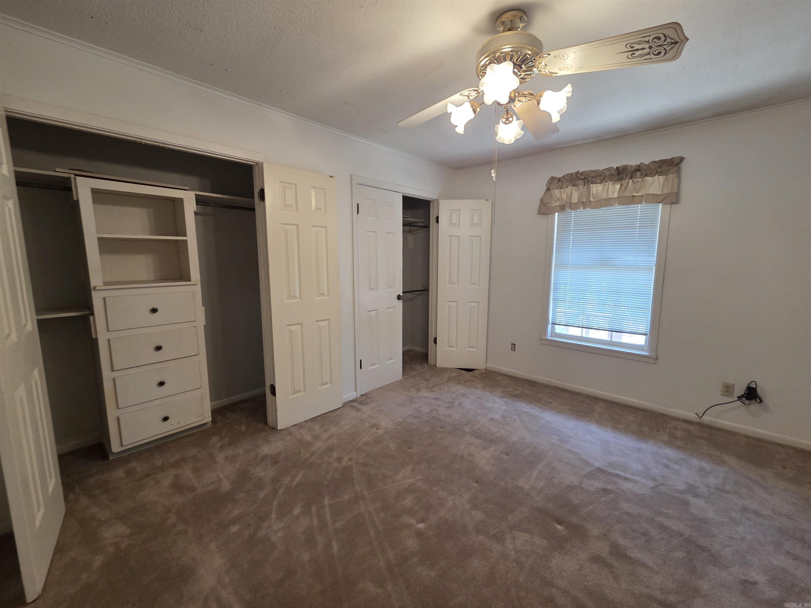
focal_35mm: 13
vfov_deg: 89.9
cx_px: 406
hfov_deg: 106.2
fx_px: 305
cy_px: 304
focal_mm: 2.2
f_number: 2.2
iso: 200
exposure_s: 1/60
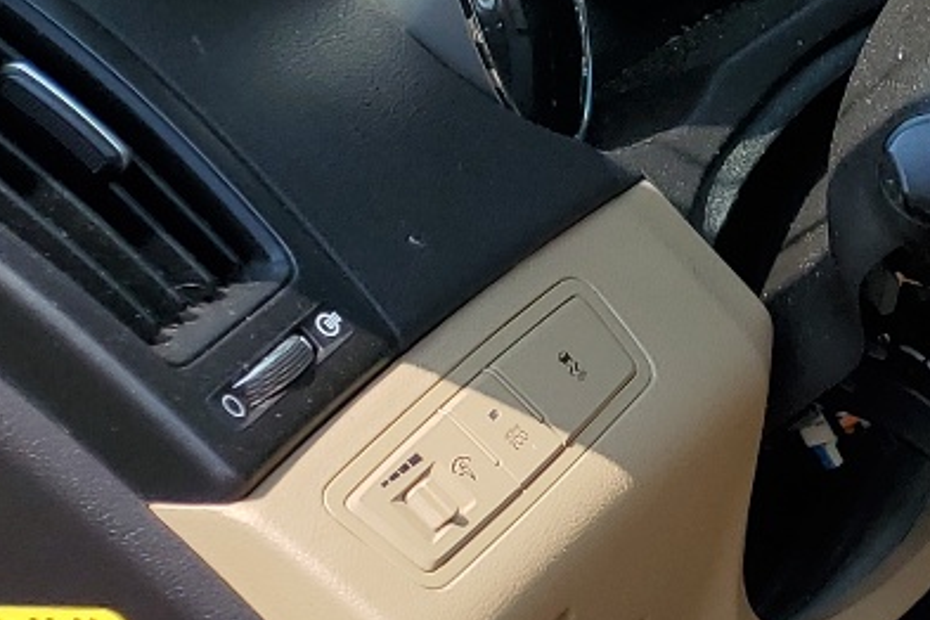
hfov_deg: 15.2
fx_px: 2841
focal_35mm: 110
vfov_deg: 12.4
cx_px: 1843
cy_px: 549
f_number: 1.5
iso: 50
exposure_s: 1/1667
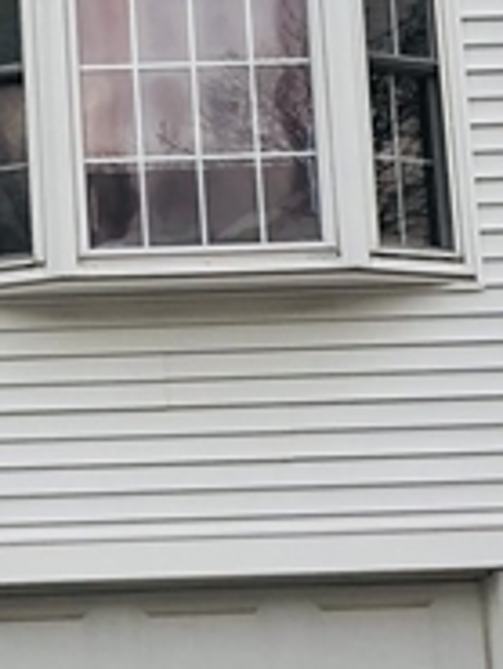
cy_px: 365
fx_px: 2245
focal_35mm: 116
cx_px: -87
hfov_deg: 12.5
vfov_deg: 17.0
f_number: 1.8
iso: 20
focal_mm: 4
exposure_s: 1/167
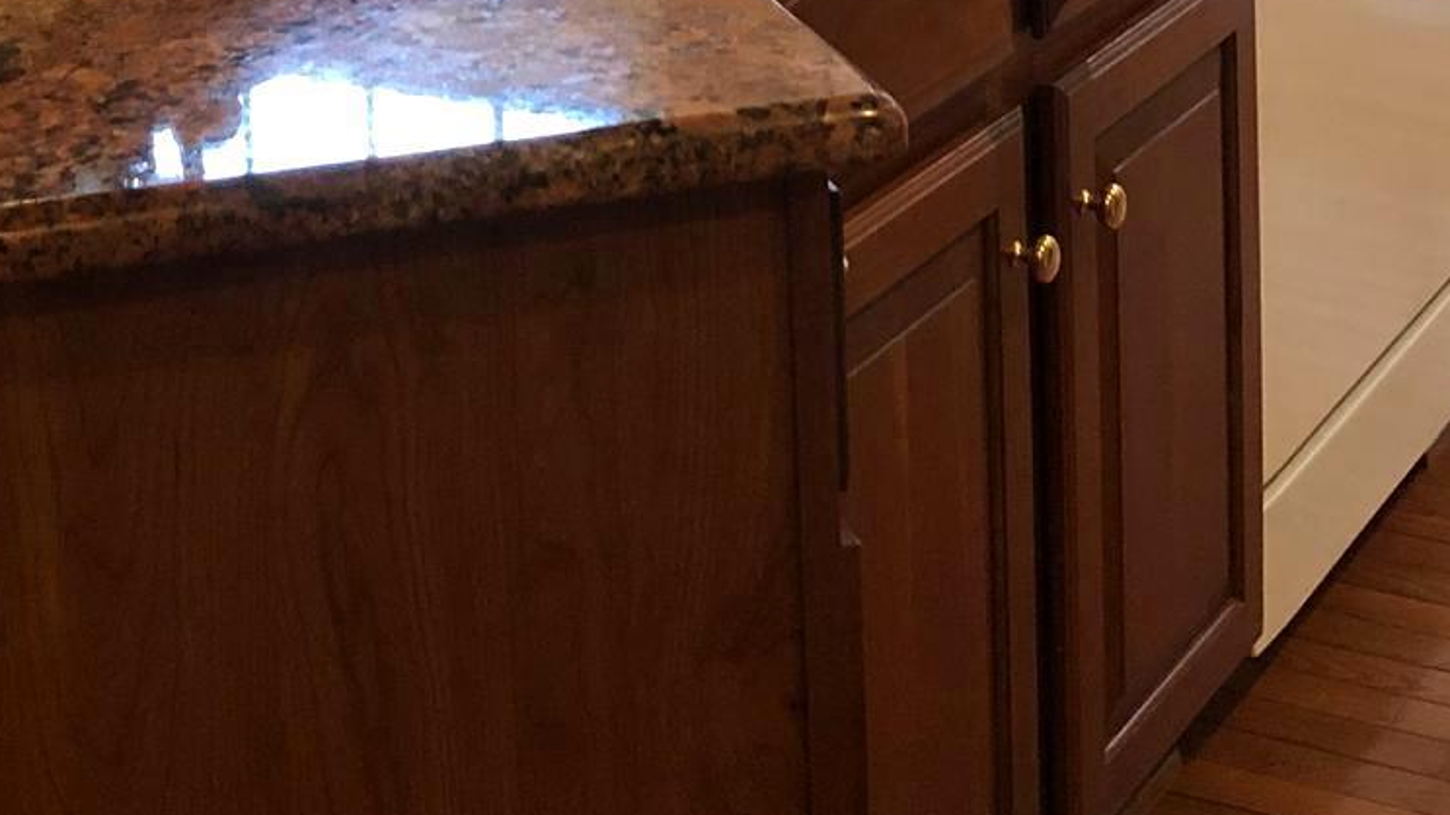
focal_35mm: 84
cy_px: -560
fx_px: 3229
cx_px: 596
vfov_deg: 13.2
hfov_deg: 25.3
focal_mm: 3.99
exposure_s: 1/15
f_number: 1.8
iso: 64
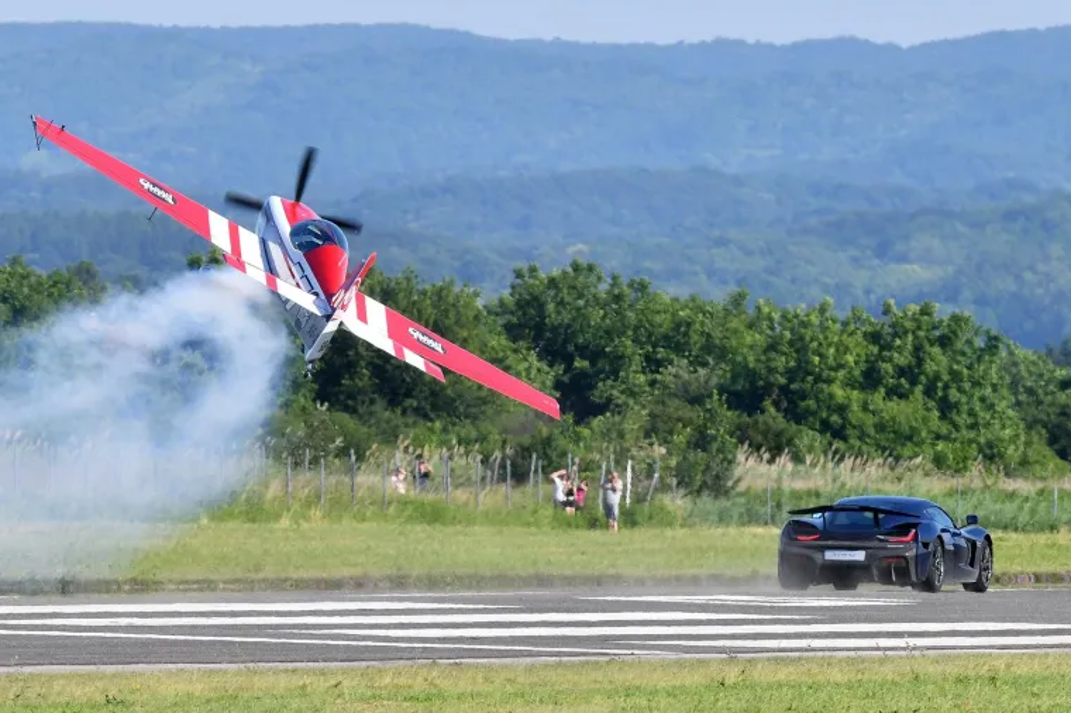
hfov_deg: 6.9
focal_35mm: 300
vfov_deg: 4.6
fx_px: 8921
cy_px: 356
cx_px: 536
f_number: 8
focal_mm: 300
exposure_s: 1/1600
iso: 360
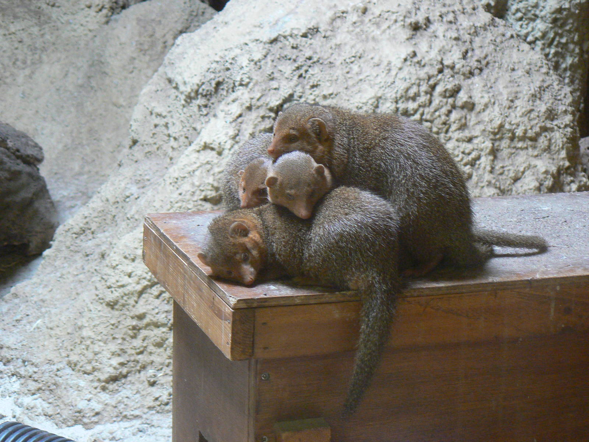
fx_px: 1906
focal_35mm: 112
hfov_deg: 17.6
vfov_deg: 13.2
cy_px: 221
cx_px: 294
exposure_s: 1/15
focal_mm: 18.6
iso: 200
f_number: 3.2
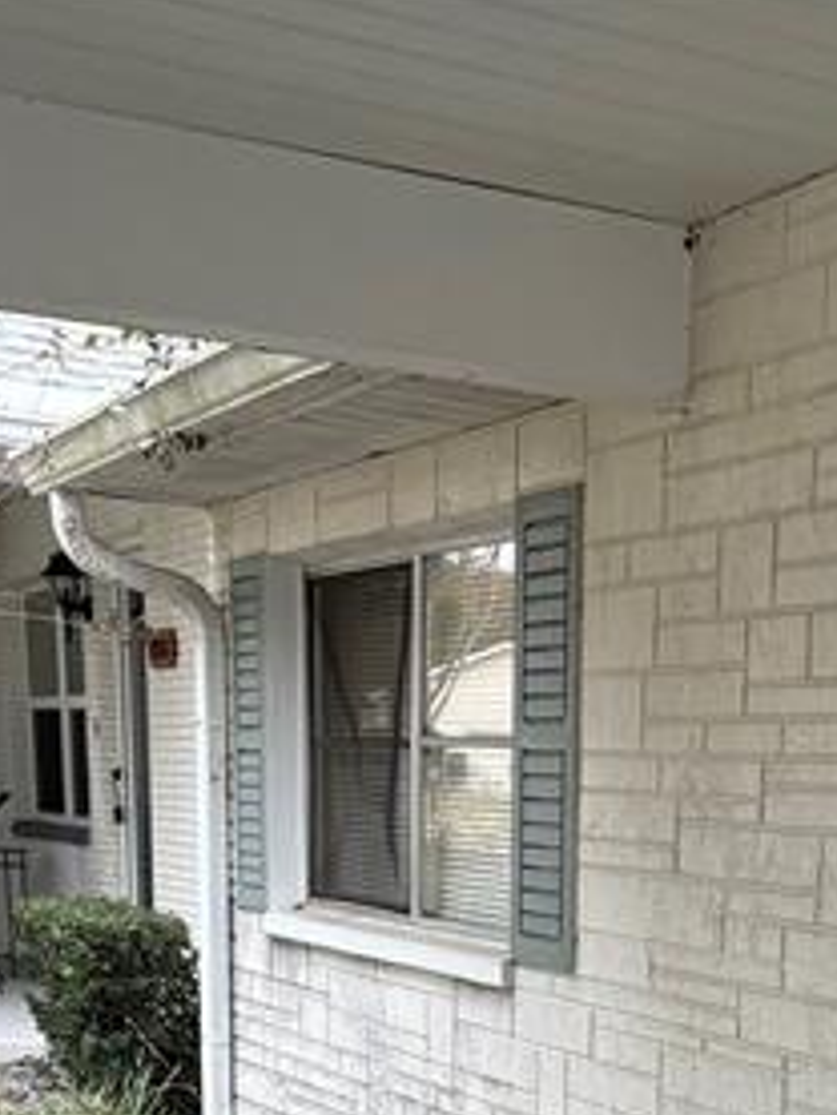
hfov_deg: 19.7
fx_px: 2319
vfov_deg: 23.3
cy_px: 1522
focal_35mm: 72
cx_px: 877
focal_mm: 5.96
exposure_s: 1/87
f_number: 1.6
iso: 125
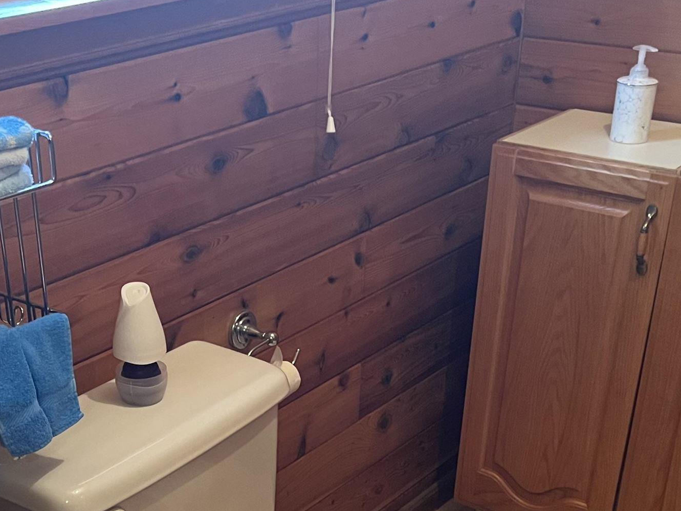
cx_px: 222
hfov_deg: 31.9
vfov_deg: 23.5
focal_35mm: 60
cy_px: 503
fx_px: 1180
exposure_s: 1/40
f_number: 1.5
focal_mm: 5.7
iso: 500
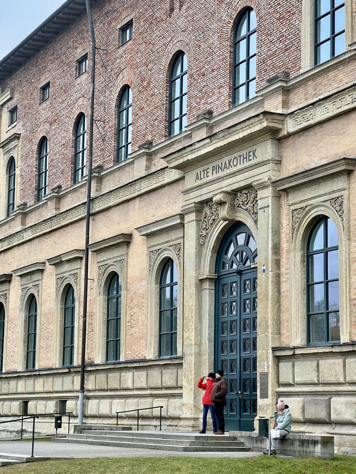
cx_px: 178
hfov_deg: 19.1
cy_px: 237
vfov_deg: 25.3
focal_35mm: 77
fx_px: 1056
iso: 50
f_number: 2.8
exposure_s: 1/99
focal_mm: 9
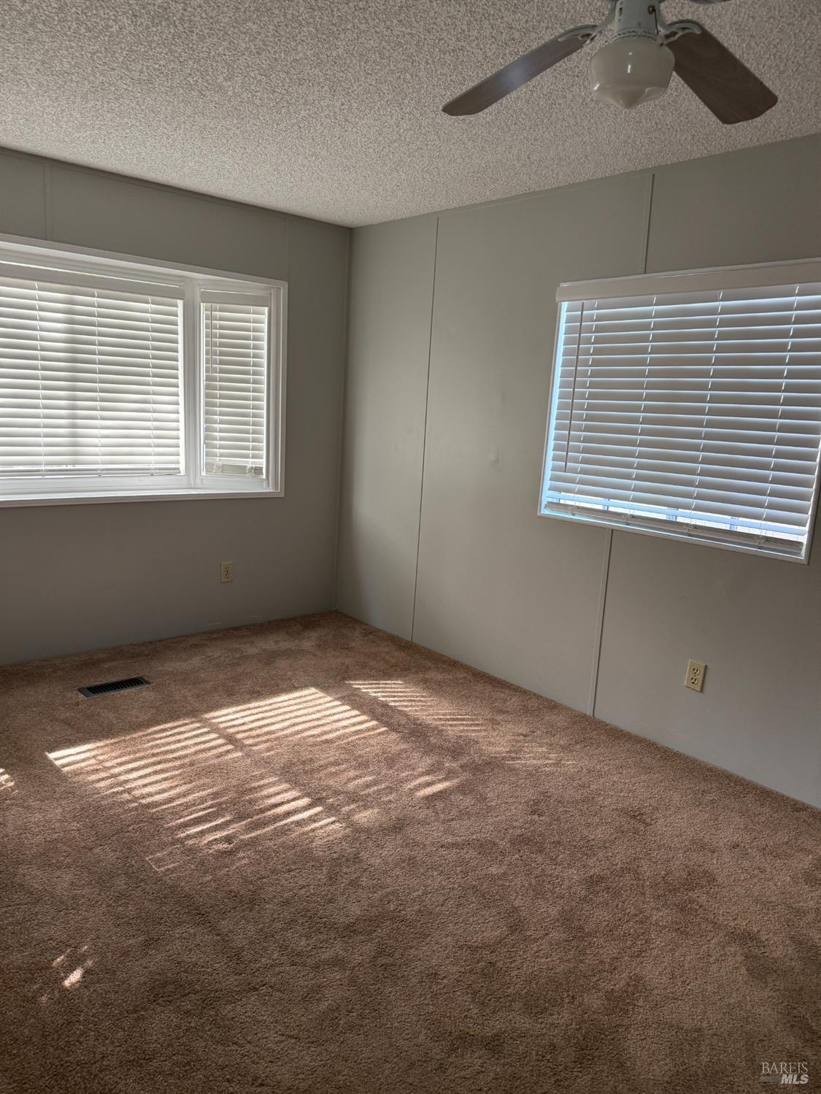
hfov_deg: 56.8
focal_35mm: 24
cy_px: 547
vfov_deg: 71.6
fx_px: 759
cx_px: 410
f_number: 1.78
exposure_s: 1/99
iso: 200
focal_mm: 6.76
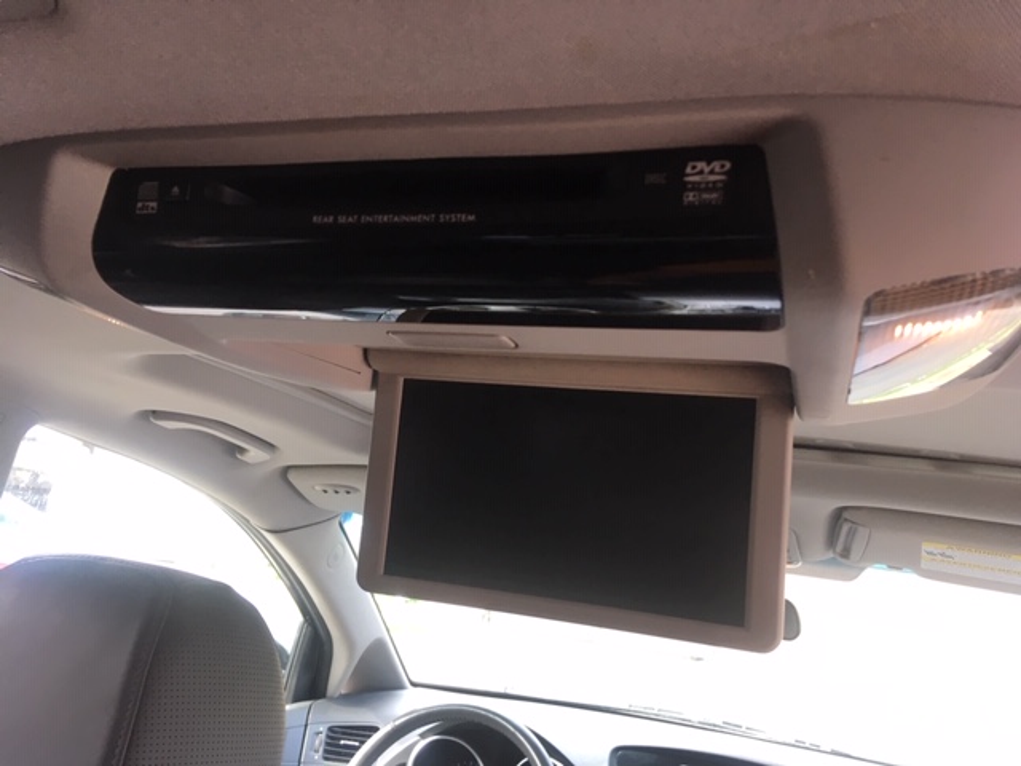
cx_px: 510
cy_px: 383
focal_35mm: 29
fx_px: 855
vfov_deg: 48.2
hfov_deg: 61.7
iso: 25
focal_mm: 4.15
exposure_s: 1/30
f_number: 2.2
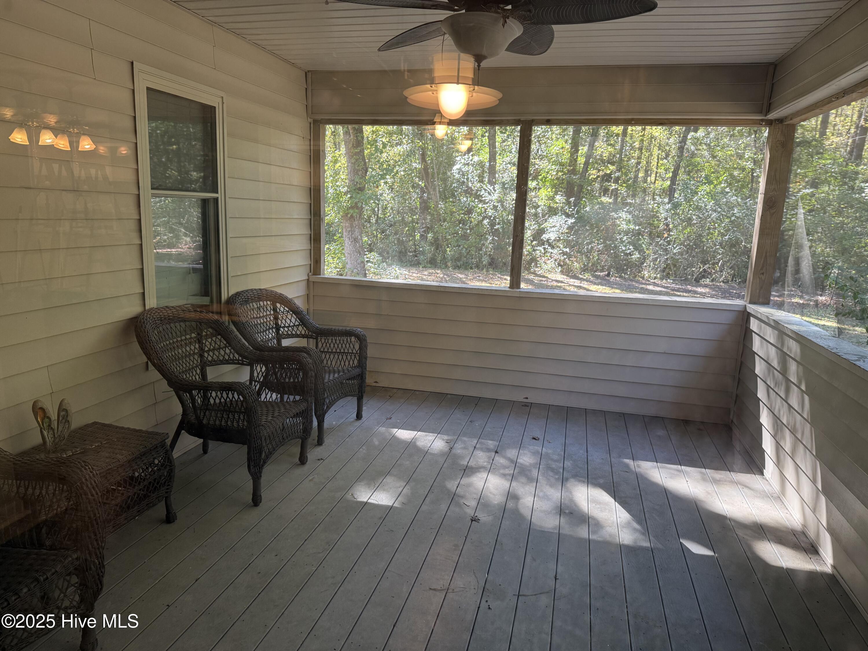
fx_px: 602
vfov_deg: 56.8
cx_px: 434
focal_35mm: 24
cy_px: 326
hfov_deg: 71.6
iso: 200
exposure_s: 1/121
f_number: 1.78
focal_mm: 6.76
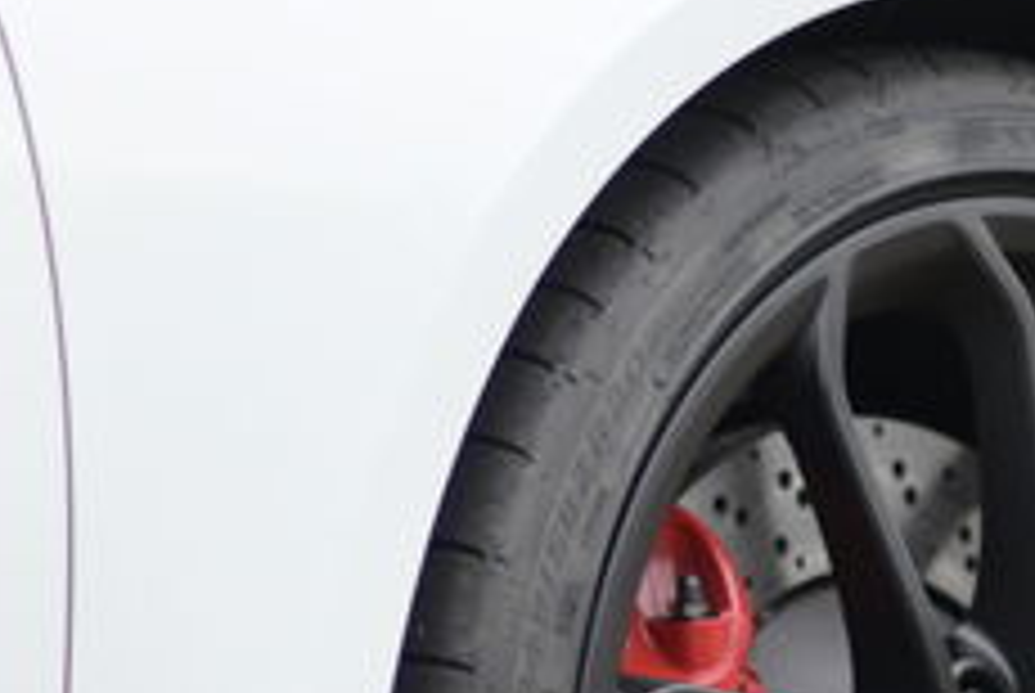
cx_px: 792
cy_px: 756
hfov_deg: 8.2
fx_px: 7197
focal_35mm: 250
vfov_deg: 5.5
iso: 320
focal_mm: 50
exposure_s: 1/4000
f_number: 1.4
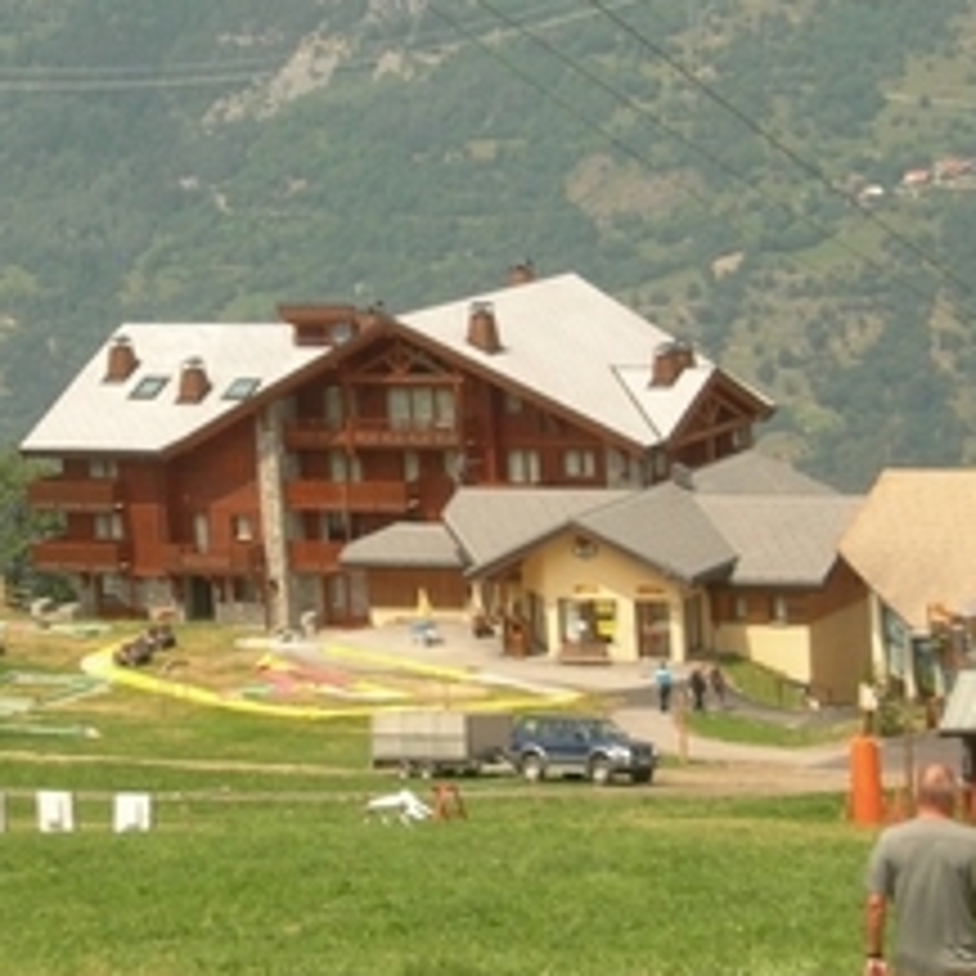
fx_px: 4753
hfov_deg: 11.7
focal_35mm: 149
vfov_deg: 11.7
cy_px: 490
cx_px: 355
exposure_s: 1/230
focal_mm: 12.7
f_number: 5.9
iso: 50
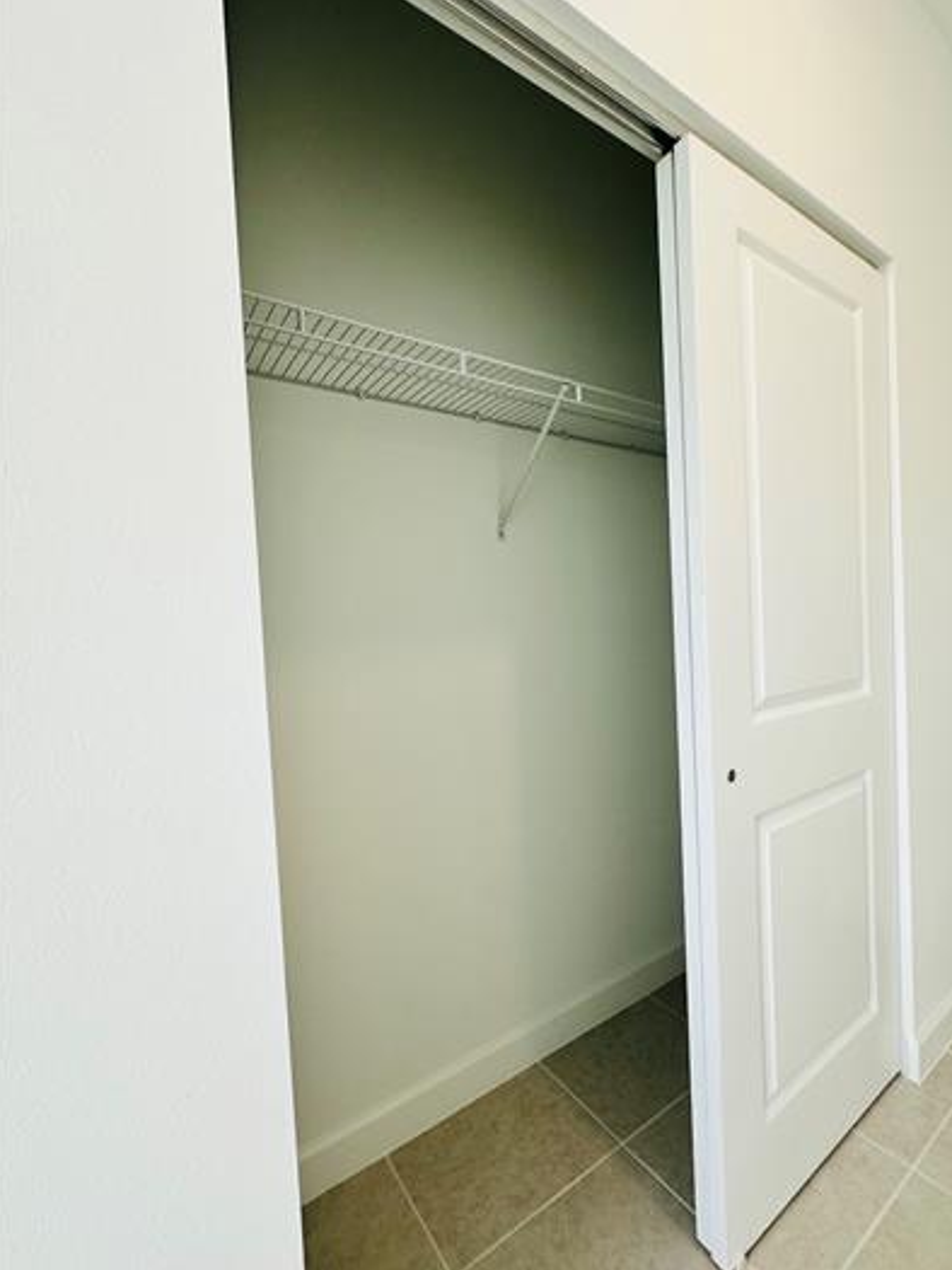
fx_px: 586
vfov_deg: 94.5
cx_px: 536
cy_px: 643
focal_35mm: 16
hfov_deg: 77.8
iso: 80
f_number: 2.2
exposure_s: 1/120
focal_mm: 2.22
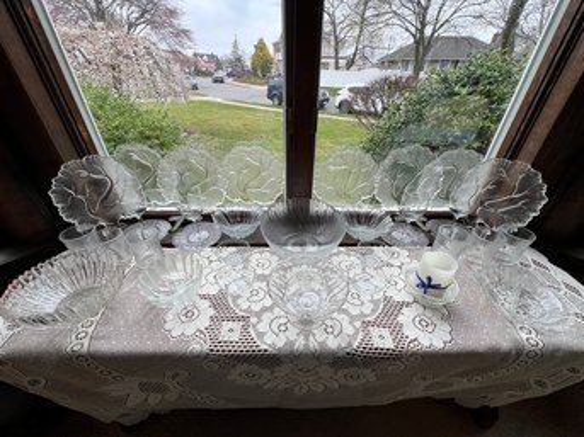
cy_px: 218
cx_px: 292
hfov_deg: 106.2
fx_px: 219
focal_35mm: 13
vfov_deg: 89.9
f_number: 1.8
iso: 40
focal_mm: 1.57
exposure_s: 1/120
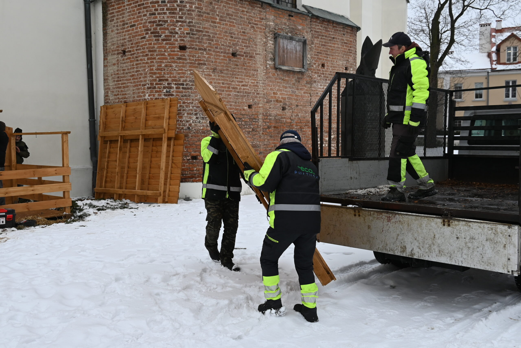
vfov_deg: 36.9
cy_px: 174
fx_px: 521
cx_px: 260
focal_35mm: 36
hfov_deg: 53.1
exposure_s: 1/250
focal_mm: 24
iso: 180
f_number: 5.6
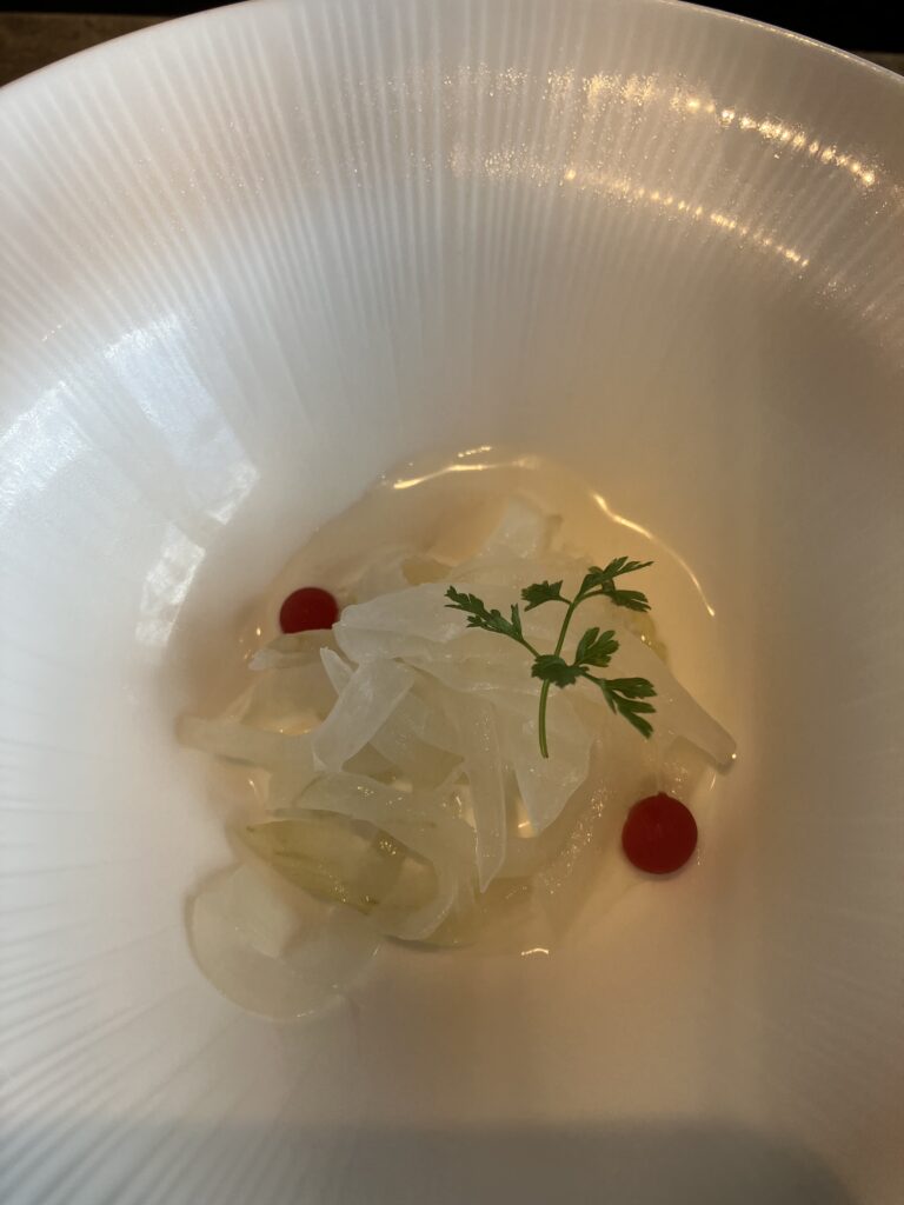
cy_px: 602
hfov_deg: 49.7
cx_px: 452
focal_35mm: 28
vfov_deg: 63.4
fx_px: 975
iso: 25
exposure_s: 1/120
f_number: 1.8
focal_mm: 3.99
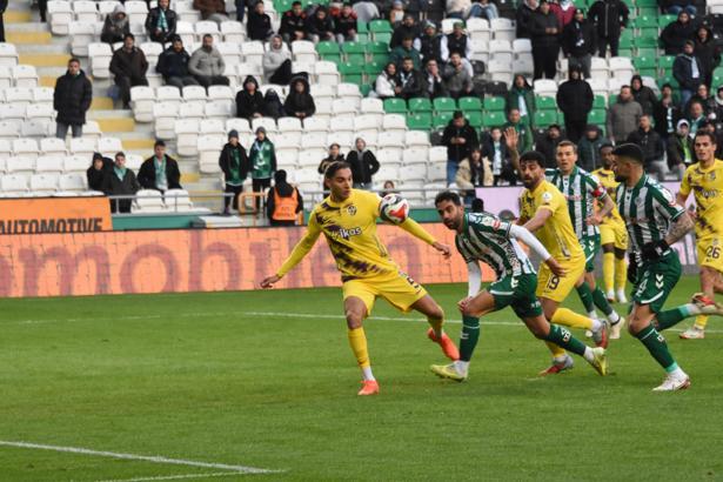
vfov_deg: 5.4
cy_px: 241
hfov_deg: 8.1
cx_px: 362
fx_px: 5121
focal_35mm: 255
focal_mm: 170
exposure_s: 1/400
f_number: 6.3
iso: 1600
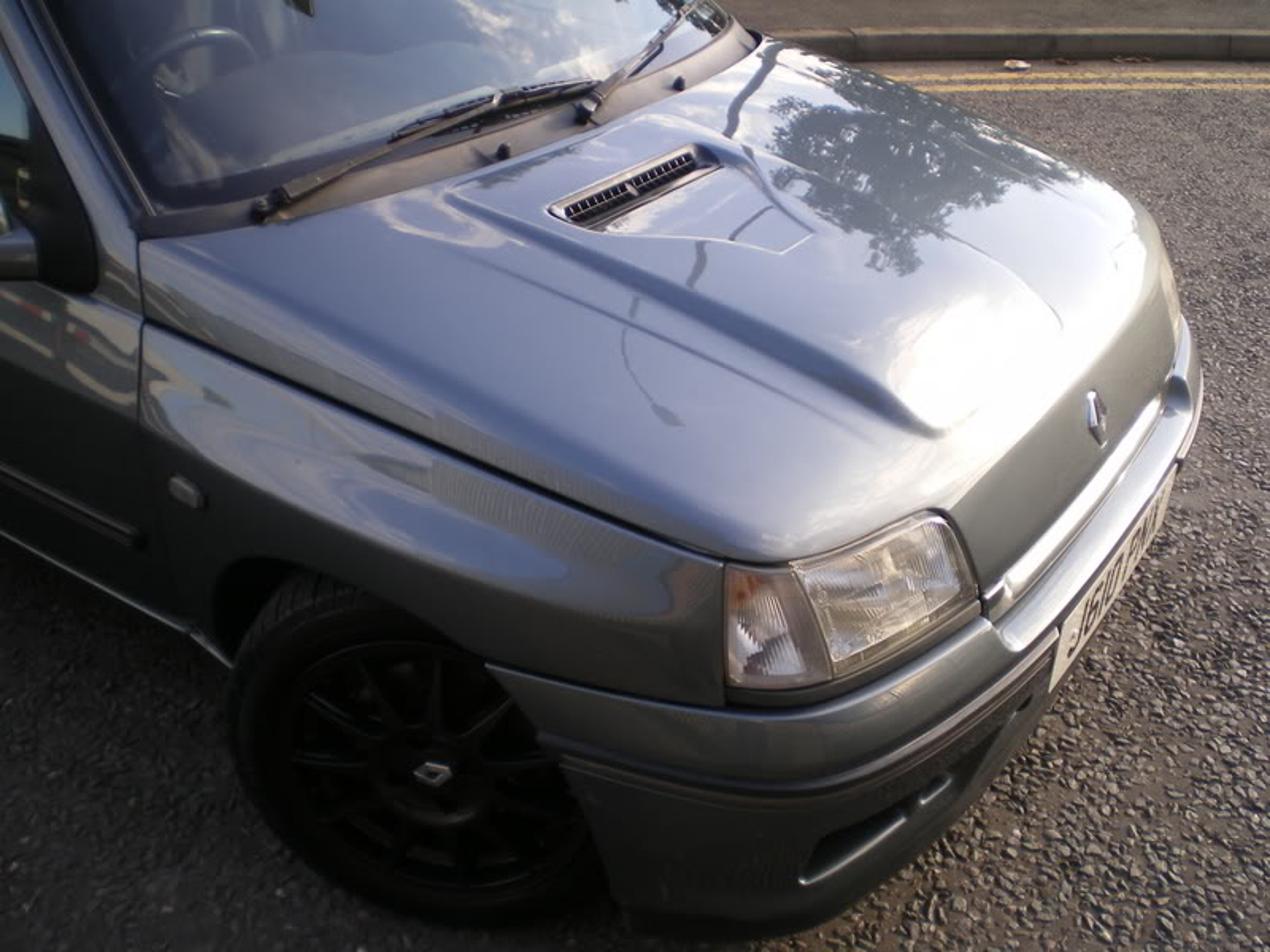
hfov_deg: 49.0
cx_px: 635
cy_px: 476
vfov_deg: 37.7
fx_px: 1394
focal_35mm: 38
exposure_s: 1/125
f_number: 3.1
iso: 64
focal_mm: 6.3
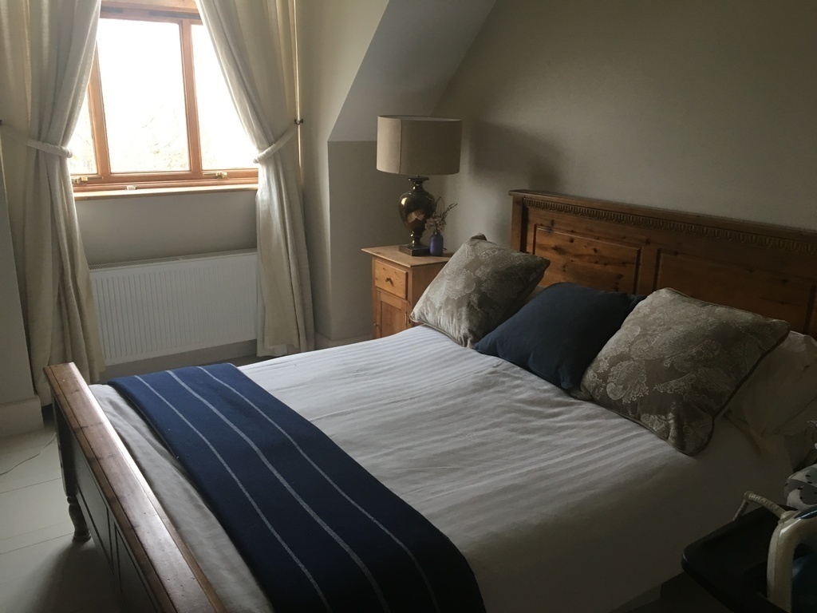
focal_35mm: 29
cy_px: 306
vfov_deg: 48.2
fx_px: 684
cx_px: 408
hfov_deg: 61.7
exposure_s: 1/33
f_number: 2.2
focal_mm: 4.15
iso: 100
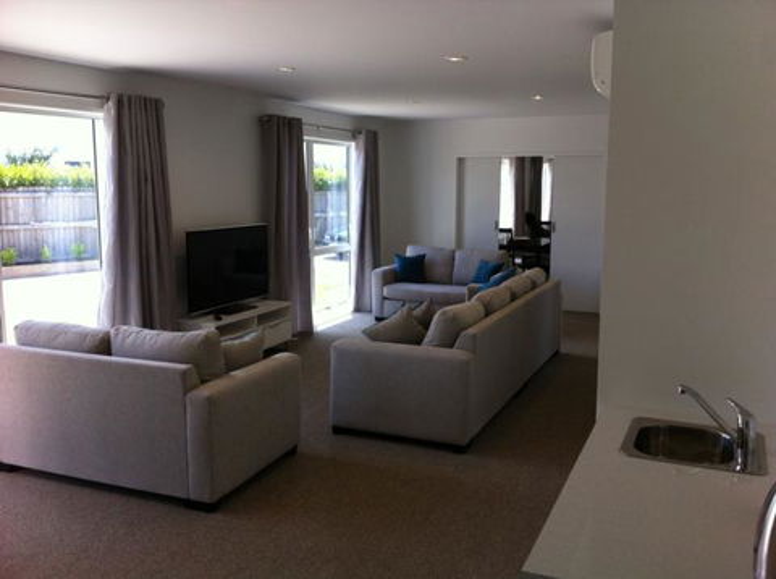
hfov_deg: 52.7
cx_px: 388
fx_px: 783
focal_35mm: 35
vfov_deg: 40.6
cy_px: 290
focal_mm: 3.85
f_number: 2.8
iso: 100
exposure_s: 1/100
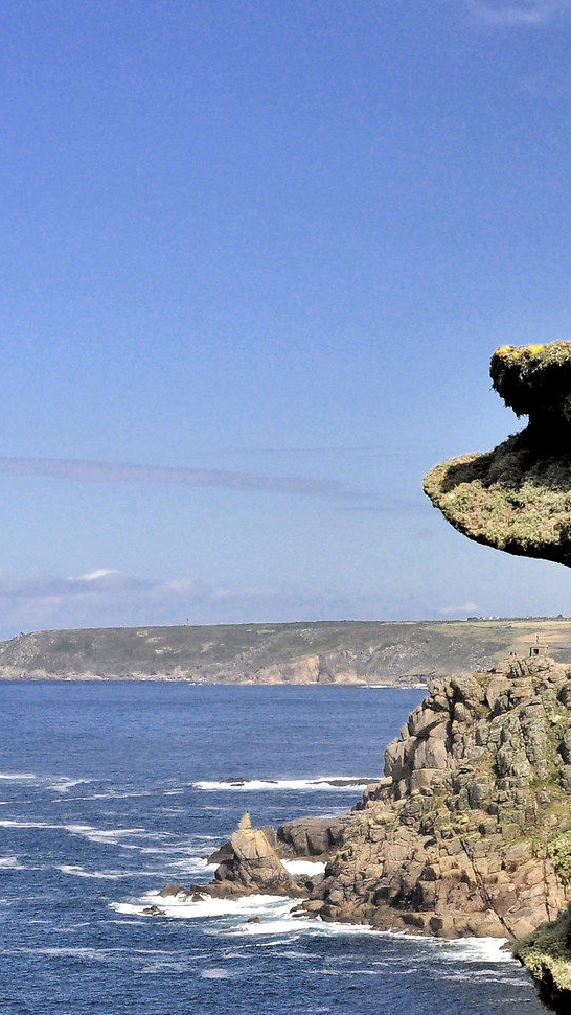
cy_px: 887
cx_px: 325
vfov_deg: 17.6
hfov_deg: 10.1
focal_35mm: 120
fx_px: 3239
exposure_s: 1/320
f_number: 9
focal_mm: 31
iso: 400
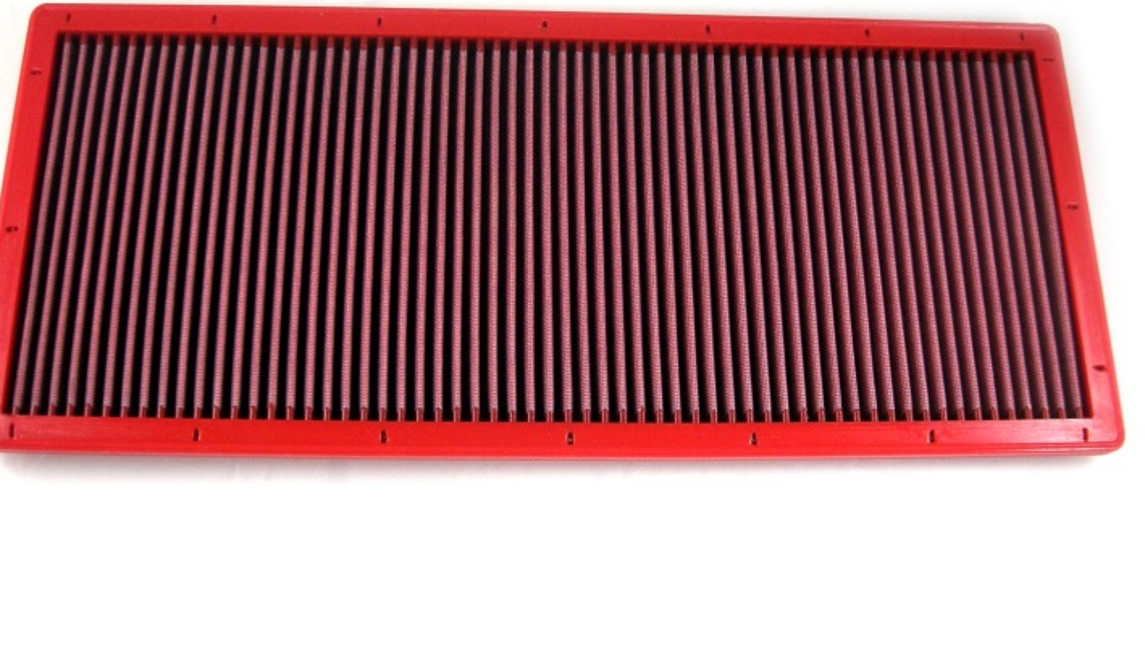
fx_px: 1306
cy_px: 231
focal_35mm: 43
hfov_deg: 47.3
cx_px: 556
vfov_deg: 27.6
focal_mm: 5.7
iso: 140
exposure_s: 1/55.1
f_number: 2.8
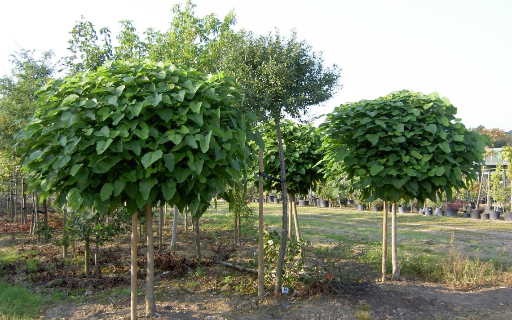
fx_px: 516
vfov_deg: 34.4
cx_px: 258
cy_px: 179
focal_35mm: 37
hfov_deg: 52.8
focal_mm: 5.6
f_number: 2.8
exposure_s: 1/250
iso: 50
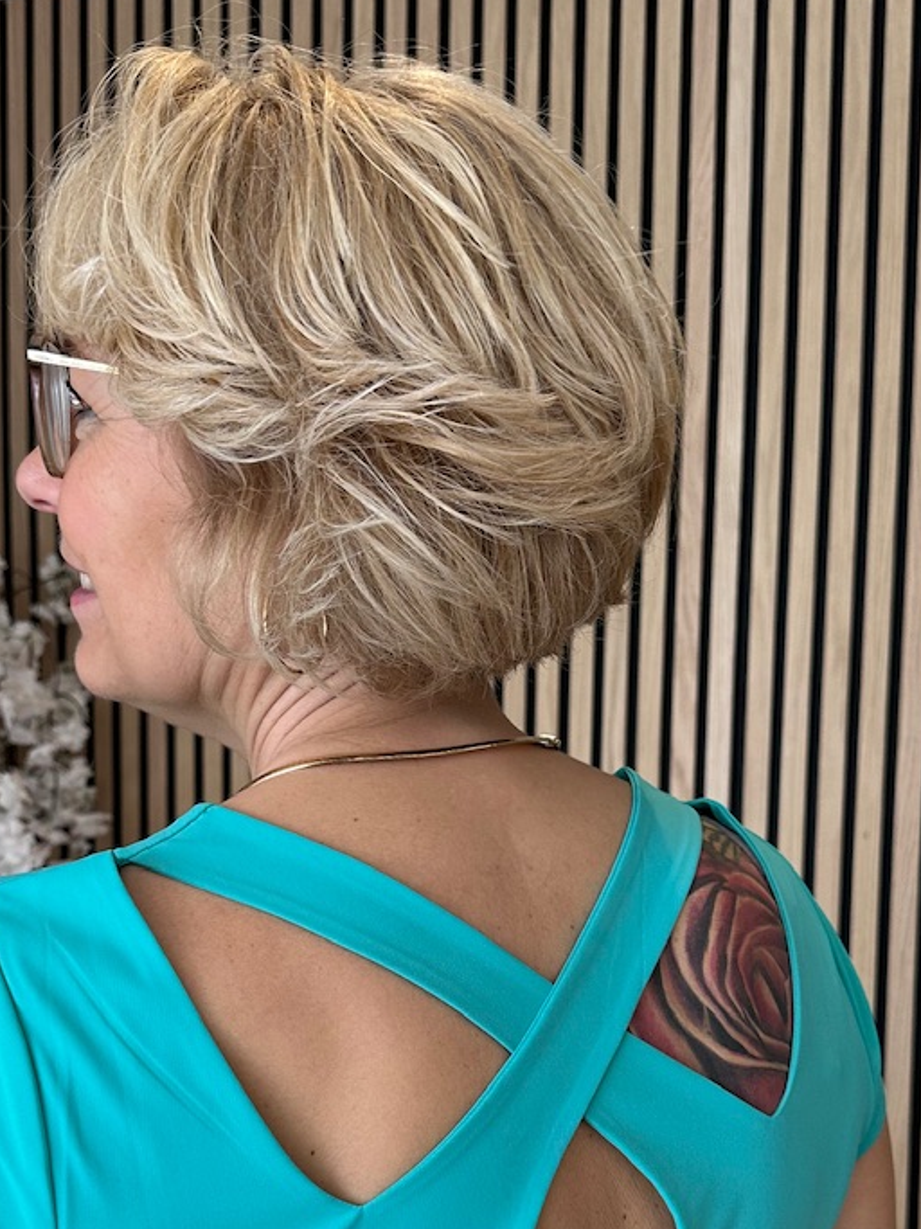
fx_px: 1597
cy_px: 930
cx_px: 412
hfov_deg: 32.1
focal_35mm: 45
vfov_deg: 40.8
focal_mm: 6.86
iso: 125
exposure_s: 1/50
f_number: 1.78
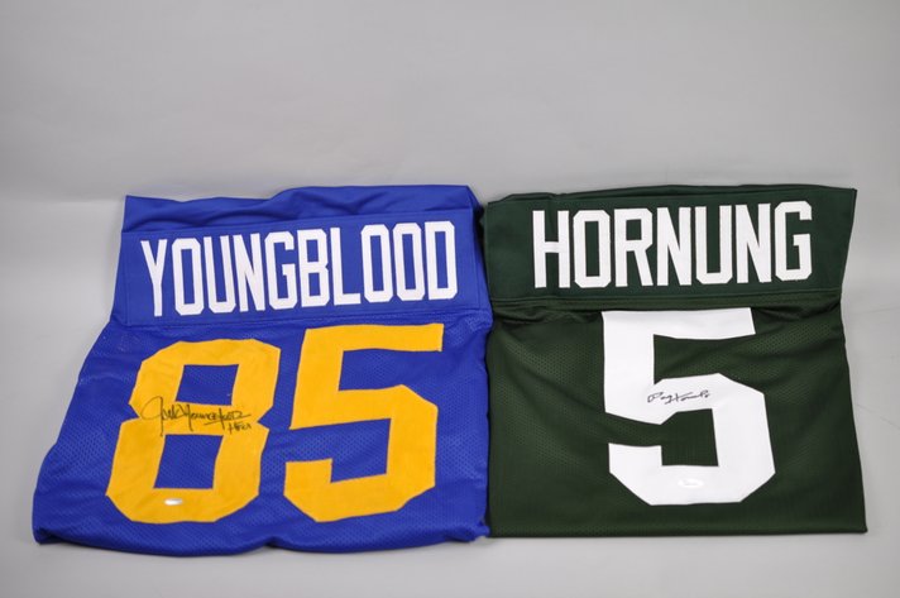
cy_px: 299
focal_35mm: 60
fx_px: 1498
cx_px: 450
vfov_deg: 22.6
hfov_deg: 33.4
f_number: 3.5
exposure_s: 1/50
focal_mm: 40
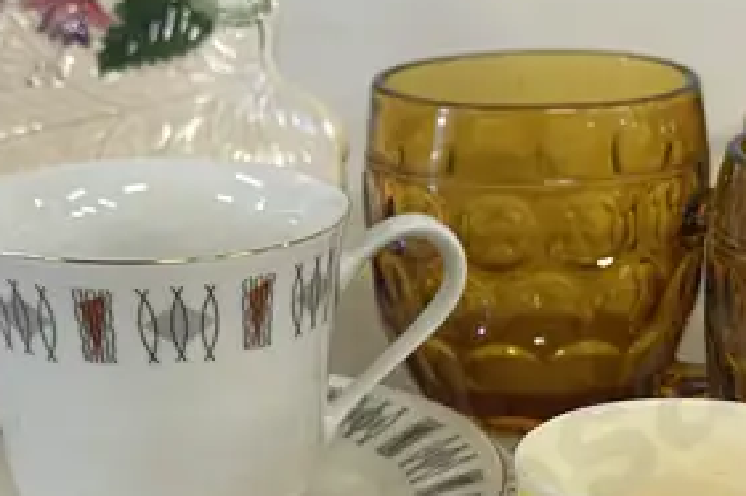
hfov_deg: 22.1
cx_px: 576
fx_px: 1885
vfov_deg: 14.8
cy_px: 469
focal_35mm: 91
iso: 200
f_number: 1.78
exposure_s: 1/100
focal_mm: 6.86
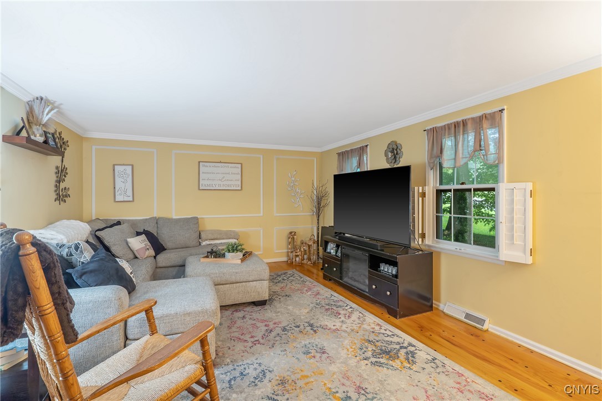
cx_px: 301
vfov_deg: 73.7
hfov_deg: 96.7
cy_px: 200
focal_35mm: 16
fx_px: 268
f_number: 9
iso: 200
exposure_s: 1.6
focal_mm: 16
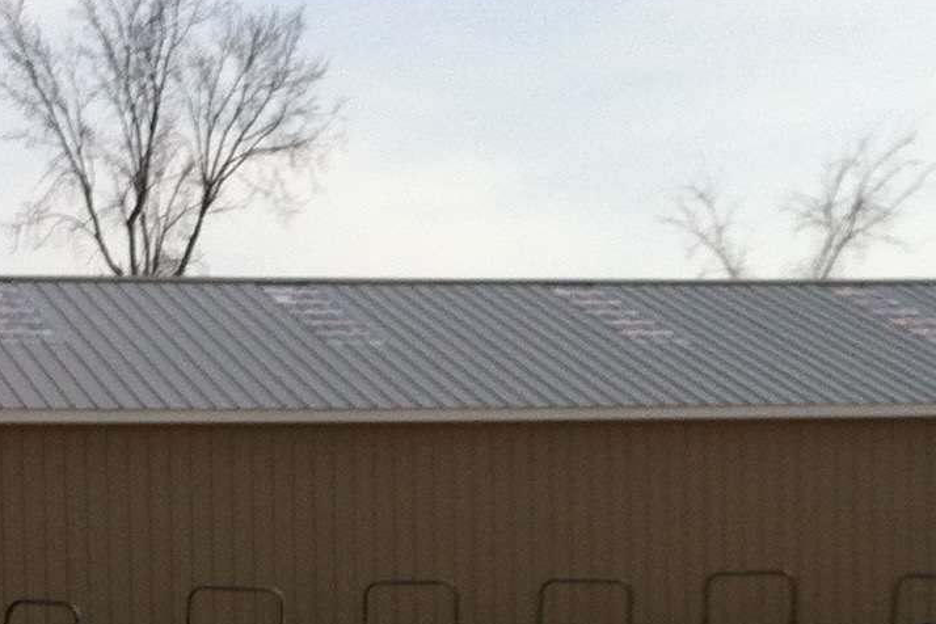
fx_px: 3432
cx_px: 307
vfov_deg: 10.0
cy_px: 979
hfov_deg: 15.5
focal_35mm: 132
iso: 80
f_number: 2.8
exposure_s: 1/1508
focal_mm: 3.85
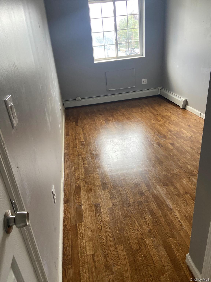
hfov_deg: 53.1
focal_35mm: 26
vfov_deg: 67.3
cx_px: 106
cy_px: 141
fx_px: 211
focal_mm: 4.25
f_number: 1.8
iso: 125
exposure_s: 1/120
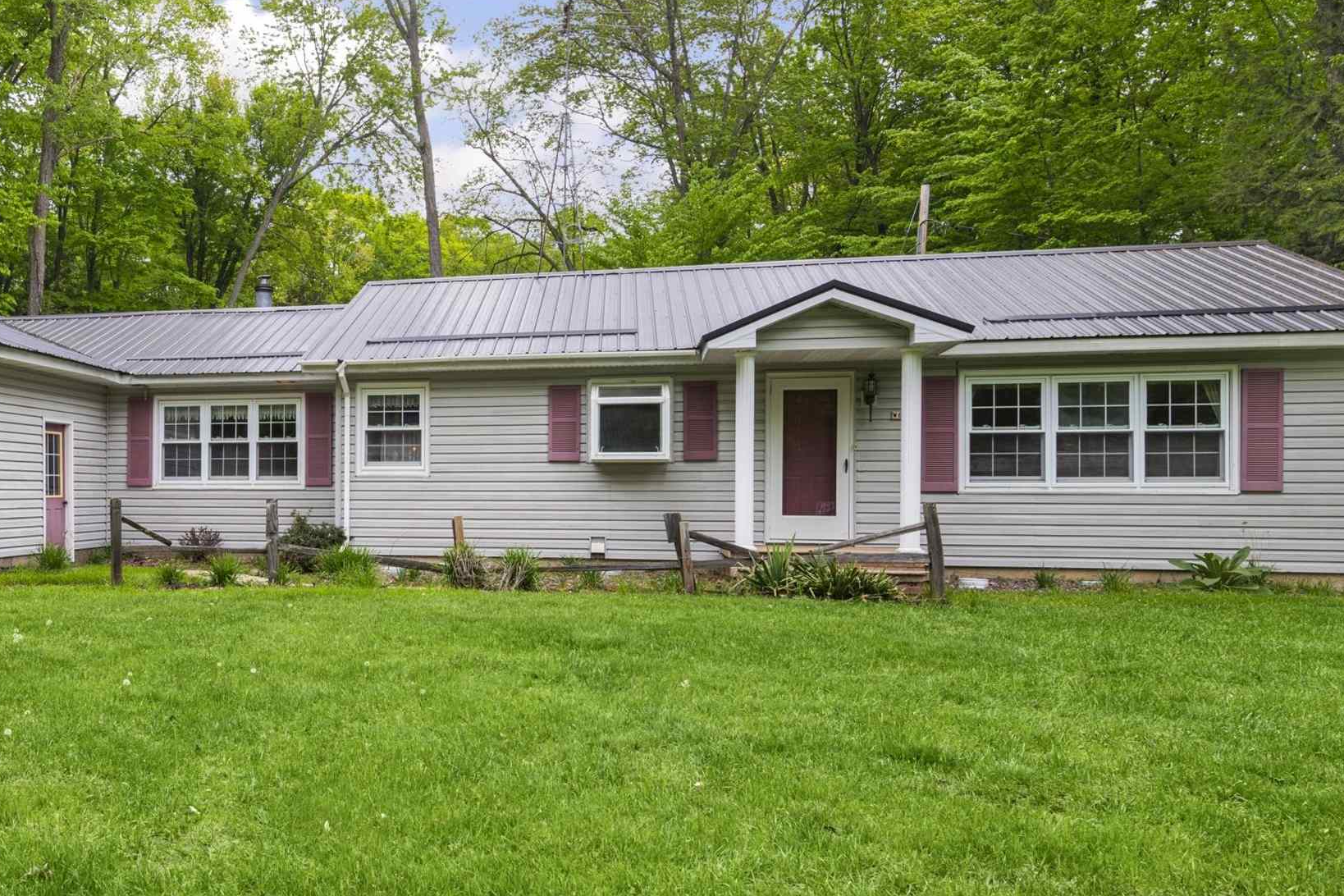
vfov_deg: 43.6
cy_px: 476
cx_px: 329
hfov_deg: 58.6
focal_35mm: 30
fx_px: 1120
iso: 100
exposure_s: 1/40
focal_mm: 16
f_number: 10
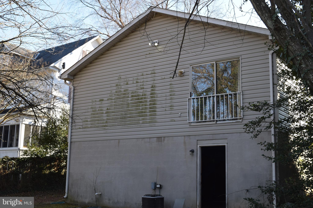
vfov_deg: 28.9
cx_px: 156
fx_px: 404
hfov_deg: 42.3
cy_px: 104
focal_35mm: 46
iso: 360
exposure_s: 1/250
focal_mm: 31
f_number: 8
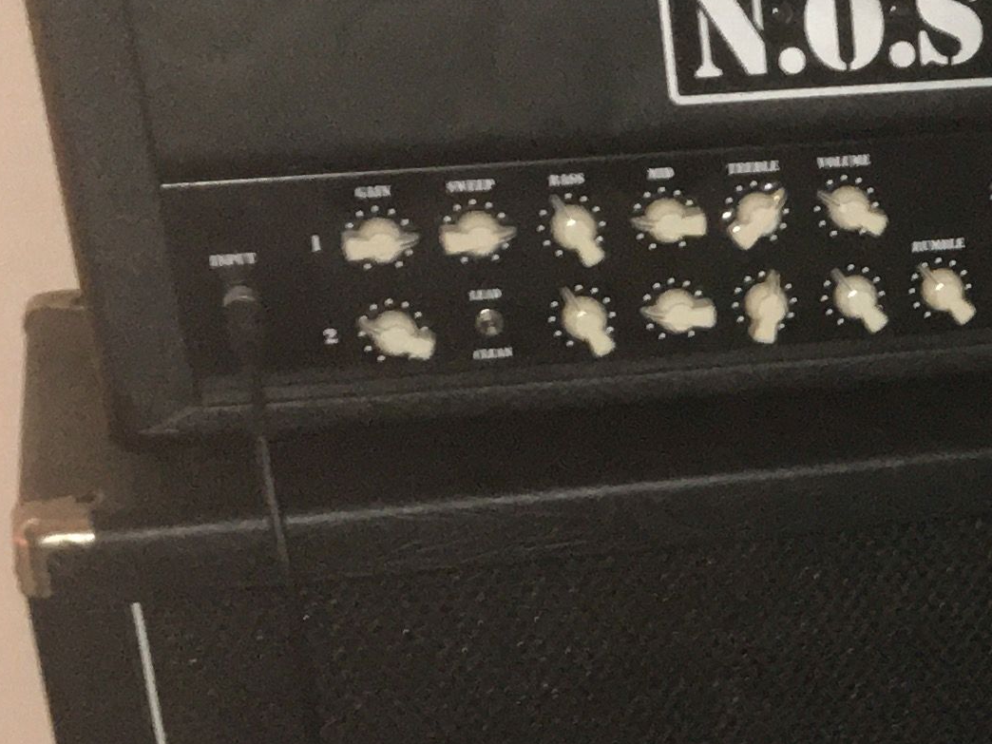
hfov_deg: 16.3
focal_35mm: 112
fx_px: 3210
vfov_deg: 12.7
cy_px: 1019
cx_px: 1418
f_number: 2.2
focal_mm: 4.15
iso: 200
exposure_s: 1/17
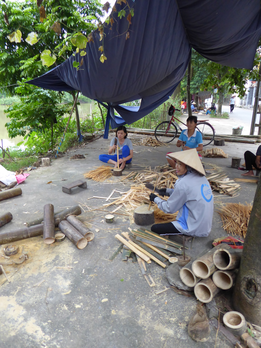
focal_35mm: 25
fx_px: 251
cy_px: 174
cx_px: 130
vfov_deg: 69.4
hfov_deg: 54.9
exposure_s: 1/60
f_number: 3.3
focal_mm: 4.3
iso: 320
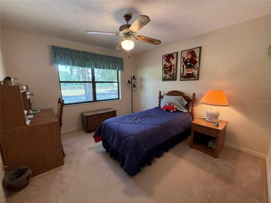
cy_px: 102
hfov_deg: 102.1
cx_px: 136
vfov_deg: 85.7
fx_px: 110
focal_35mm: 14
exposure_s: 1/120
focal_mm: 2.22
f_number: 2.2
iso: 400
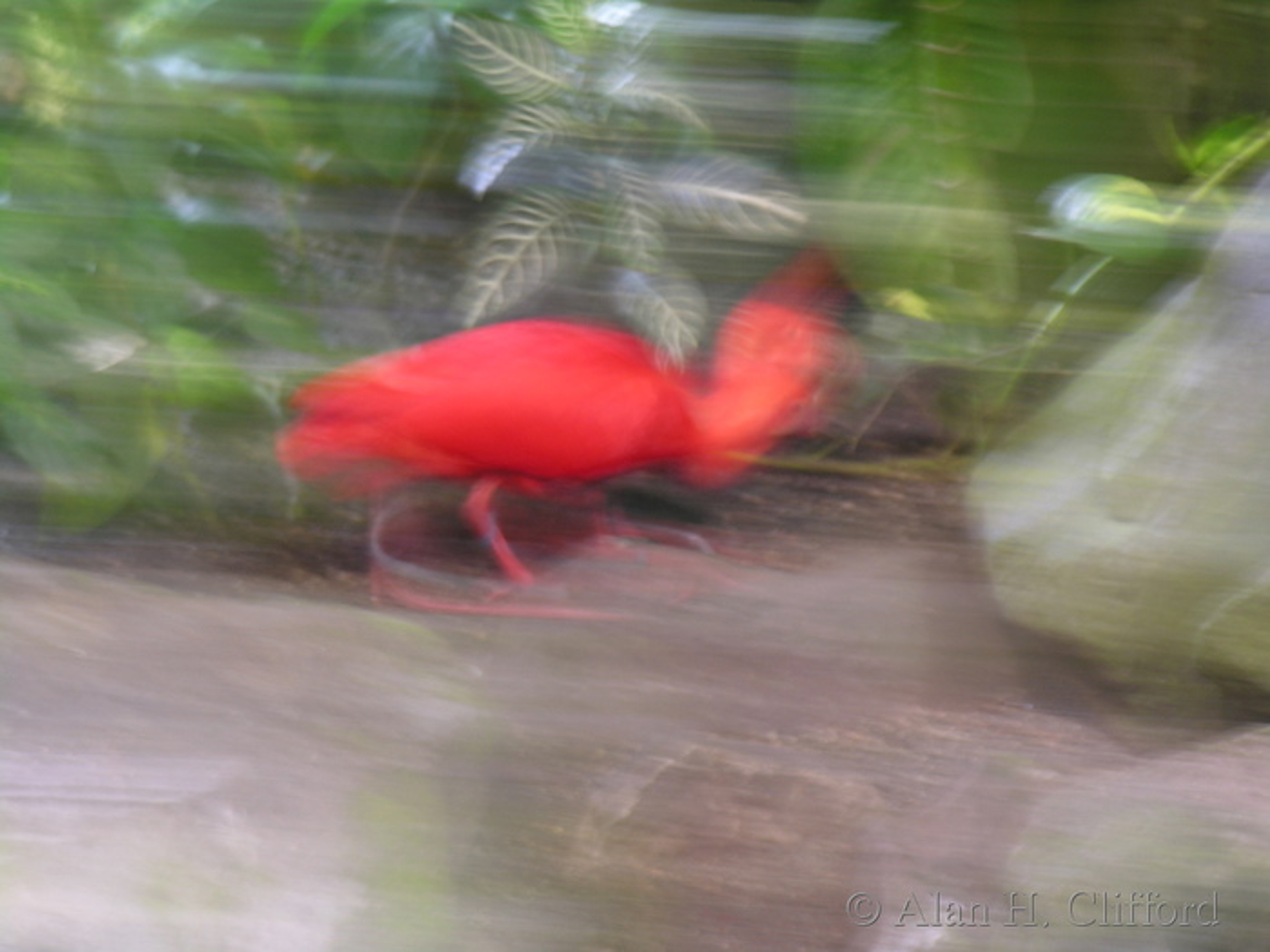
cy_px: 476
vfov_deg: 6.6
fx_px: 8255
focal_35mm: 225
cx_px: 635
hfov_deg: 8.8
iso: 50
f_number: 4.3
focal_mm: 57.3
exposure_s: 1/1.43
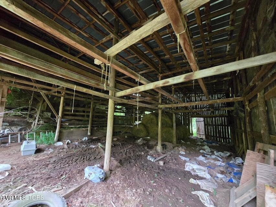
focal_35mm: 13
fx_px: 104
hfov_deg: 106.2
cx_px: 138
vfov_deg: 89.9
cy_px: 104
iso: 1250
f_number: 2.2
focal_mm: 2.2
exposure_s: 1/40
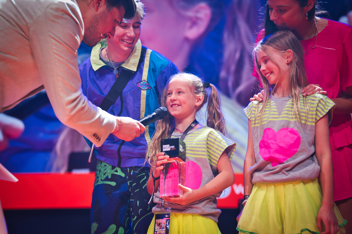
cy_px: 117
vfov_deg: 23.0
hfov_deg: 33.9
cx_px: 176
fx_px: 577
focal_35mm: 59
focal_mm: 59
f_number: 2.2
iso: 250
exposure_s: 1/320
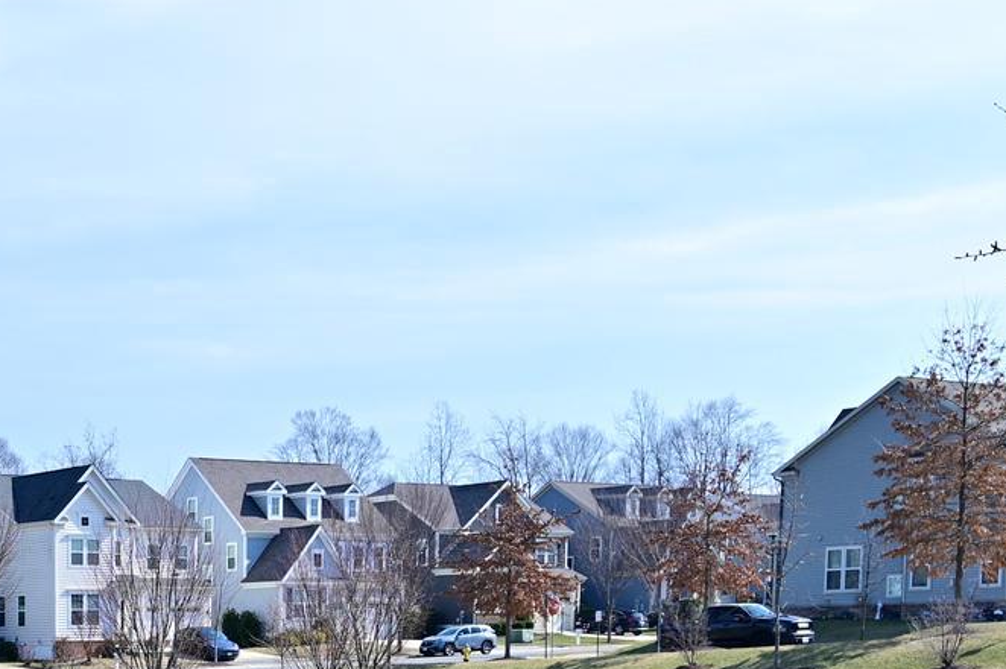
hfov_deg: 28.5
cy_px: 848
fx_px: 1815
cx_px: -65
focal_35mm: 65
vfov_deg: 19.4
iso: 100
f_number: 4.5
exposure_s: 1/800
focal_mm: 21
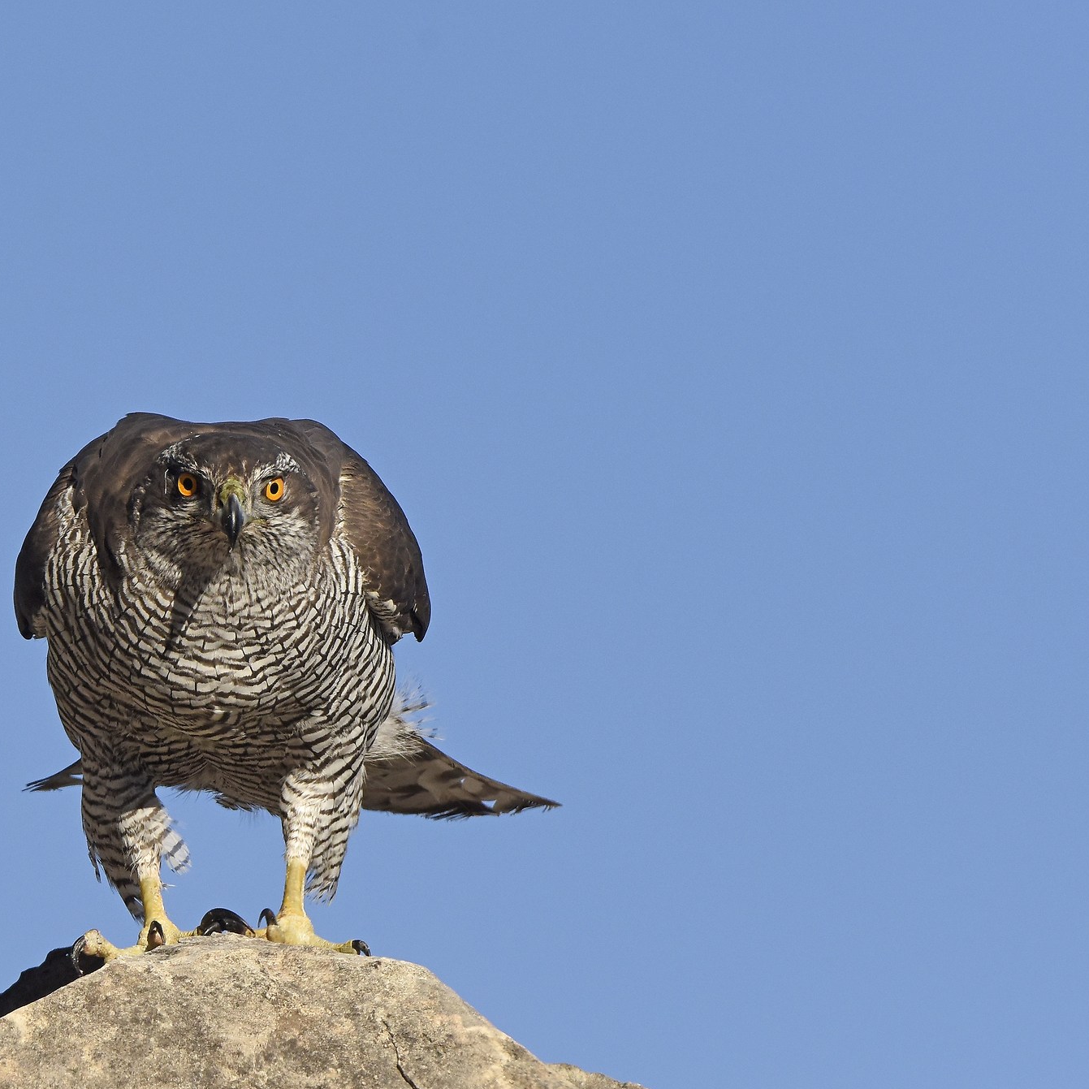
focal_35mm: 1065
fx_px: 37906
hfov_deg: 1.6
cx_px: 241
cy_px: 506
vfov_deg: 1.6
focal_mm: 700
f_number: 6.3
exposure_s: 1/1600
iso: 640
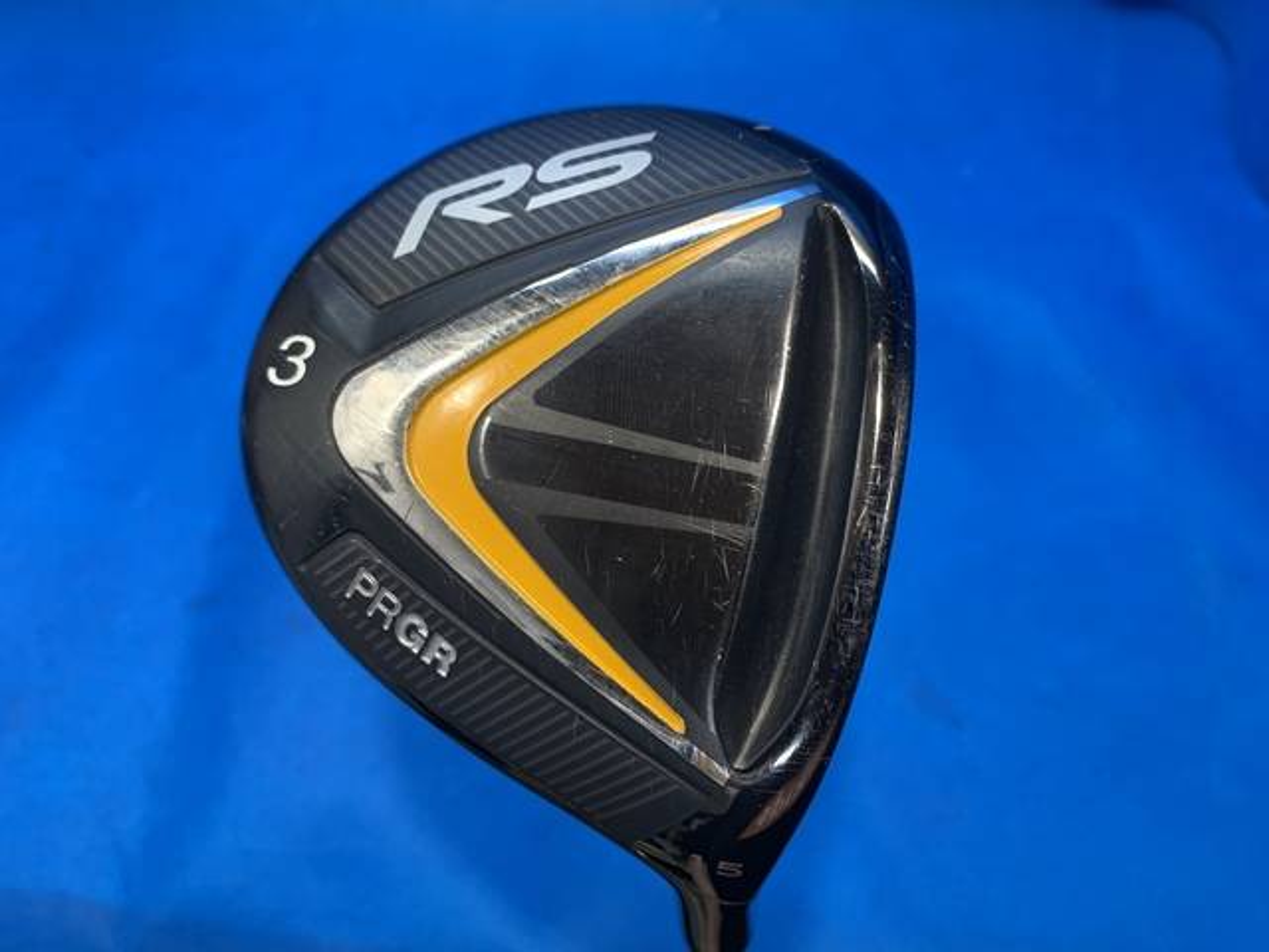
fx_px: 953
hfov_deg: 67.3
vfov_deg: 53.1
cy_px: 476
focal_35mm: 26
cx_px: 634
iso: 125
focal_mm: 4.25
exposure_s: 1/60
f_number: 1.8
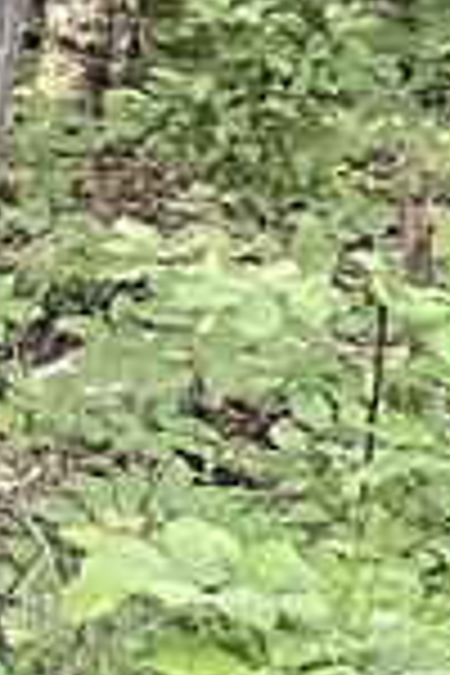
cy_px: 306
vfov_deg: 11.5
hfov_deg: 6.2
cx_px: -1426
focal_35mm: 178
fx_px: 3337
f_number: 1.6
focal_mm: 5.1
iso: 125
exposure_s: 1/60
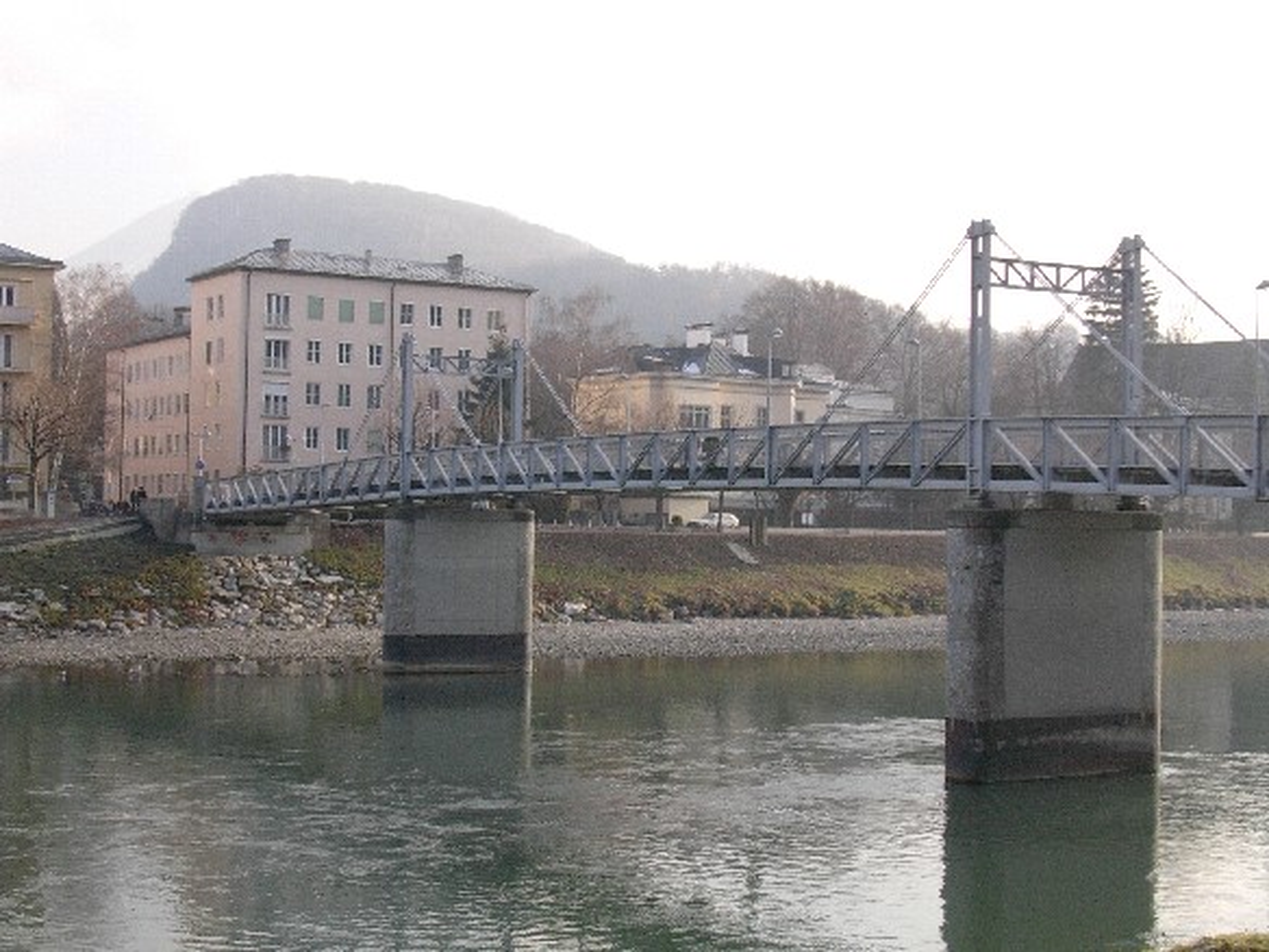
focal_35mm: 56
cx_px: 634
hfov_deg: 34.3
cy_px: 476
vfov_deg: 26.1
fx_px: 2053
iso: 70
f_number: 3.2
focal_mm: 8.4
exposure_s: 1/483
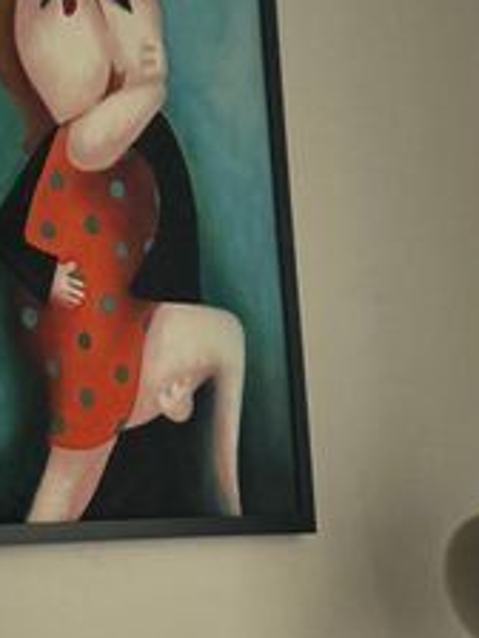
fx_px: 2841
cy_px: 835
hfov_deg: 8.9
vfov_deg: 12.4
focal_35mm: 154
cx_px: 1052
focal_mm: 6.76
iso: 64
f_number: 1.78
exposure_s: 1/137
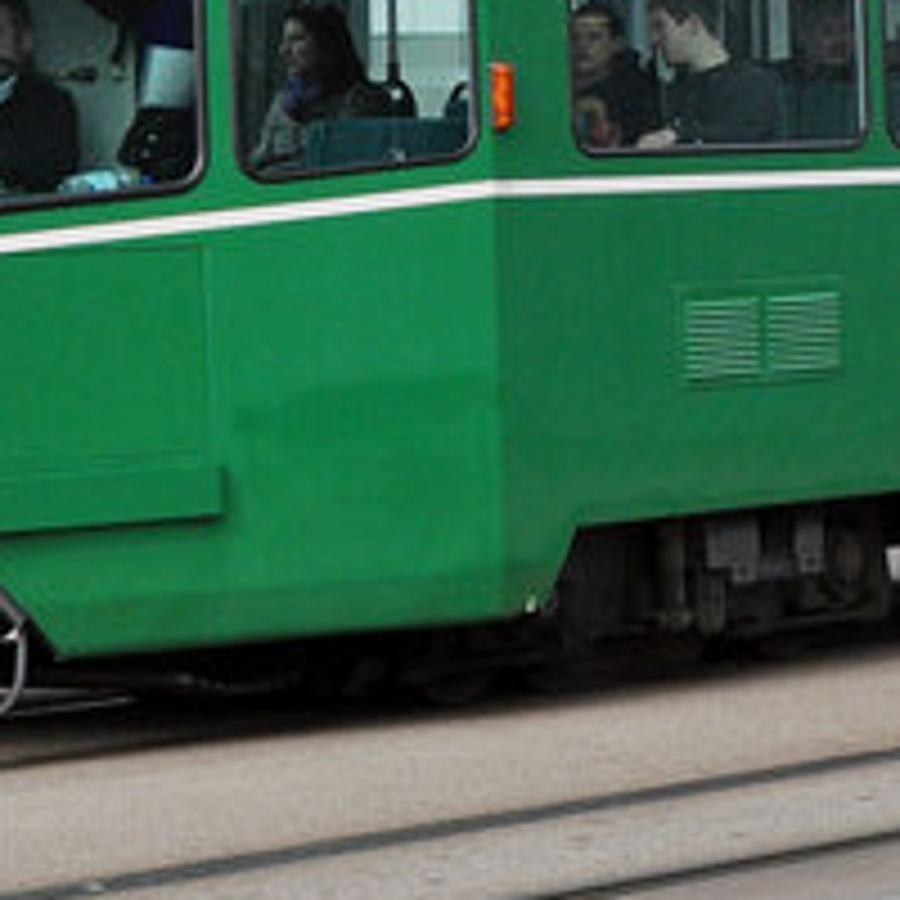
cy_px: -290
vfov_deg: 7.6
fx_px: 6736
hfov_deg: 7.6
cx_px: 1170
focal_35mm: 229
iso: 400
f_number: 6.3
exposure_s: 1/800
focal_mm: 30
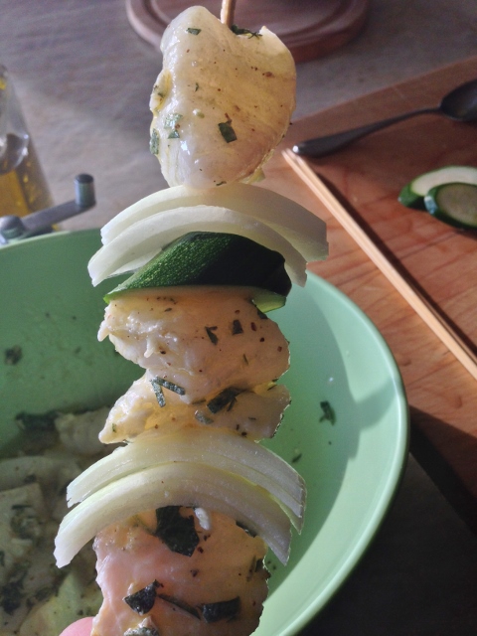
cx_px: 238
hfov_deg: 42.9
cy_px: 318
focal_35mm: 33
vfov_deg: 55.4
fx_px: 606
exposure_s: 1/120
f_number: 2.4
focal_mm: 4.12
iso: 80
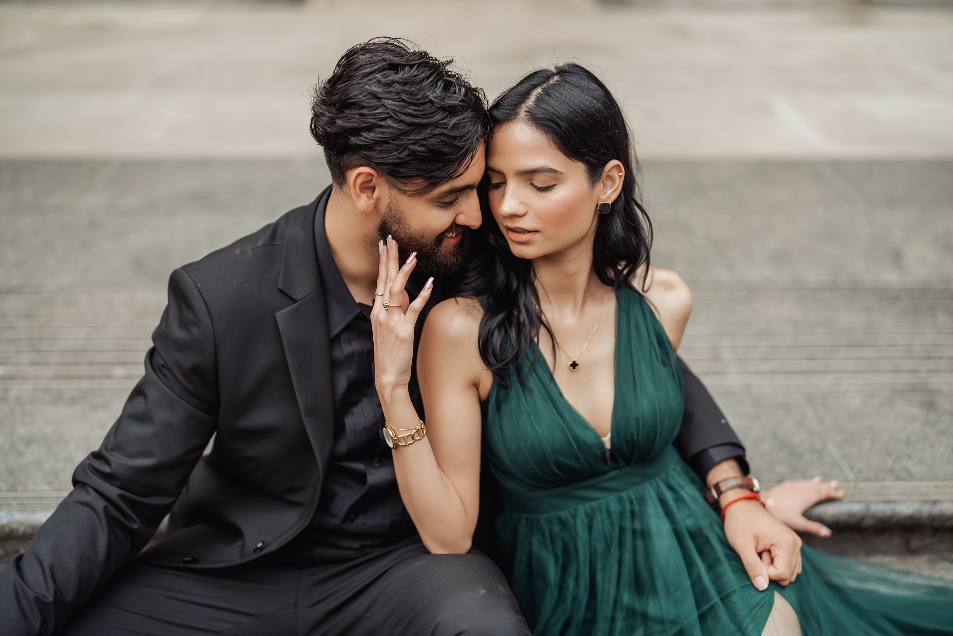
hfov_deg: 39.6
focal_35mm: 50
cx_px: 476
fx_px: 1324
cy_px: 318
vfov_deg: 27.0
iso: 250
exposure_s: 1/200
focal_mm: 50
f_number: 1.4
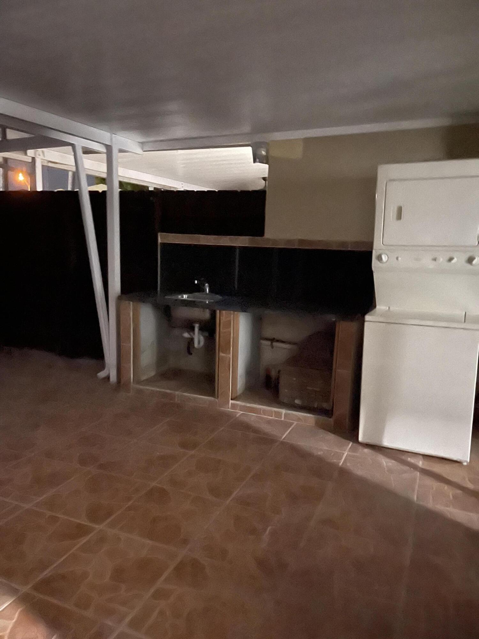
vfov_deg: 67.3
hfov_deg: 53.1
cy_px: 320
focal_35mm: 26
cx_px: 240
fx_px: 480
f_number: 1.6
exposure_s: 1/9
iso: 2500
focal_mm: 5.1
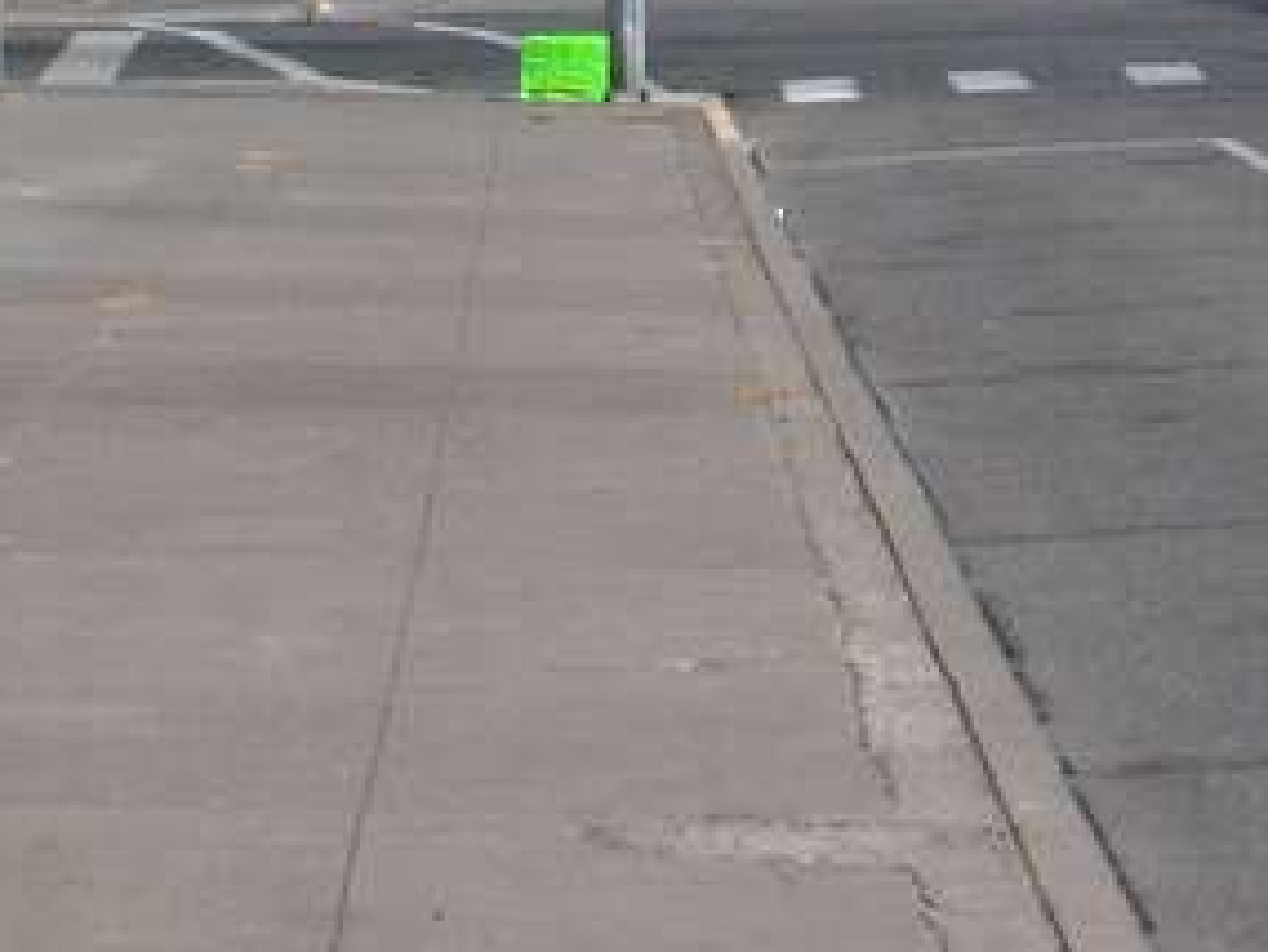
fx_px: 11104
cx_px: 1375
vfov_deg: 4.9
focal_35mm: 303
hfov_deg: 6.5
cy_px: -200
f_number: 4.8
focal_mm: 18
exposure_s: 1/640
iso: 80
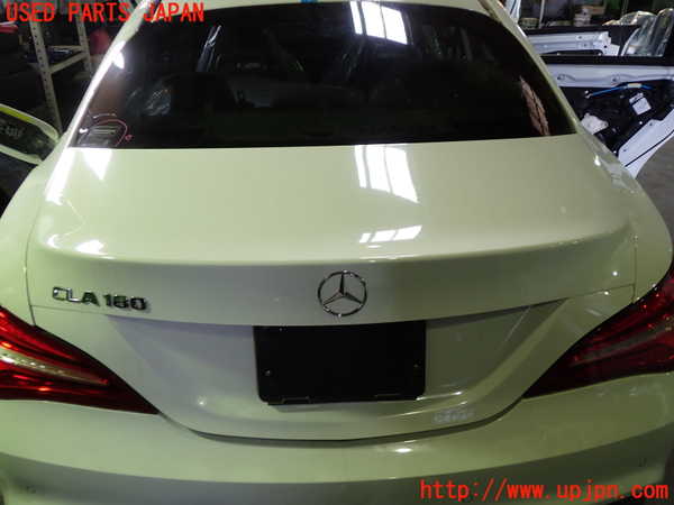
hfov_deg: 60.0
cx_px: 337
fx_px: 584
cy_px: 252
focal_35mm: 30
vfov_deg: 46.8
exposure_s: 1/40
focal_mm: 5.4
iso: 200
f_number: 2.3
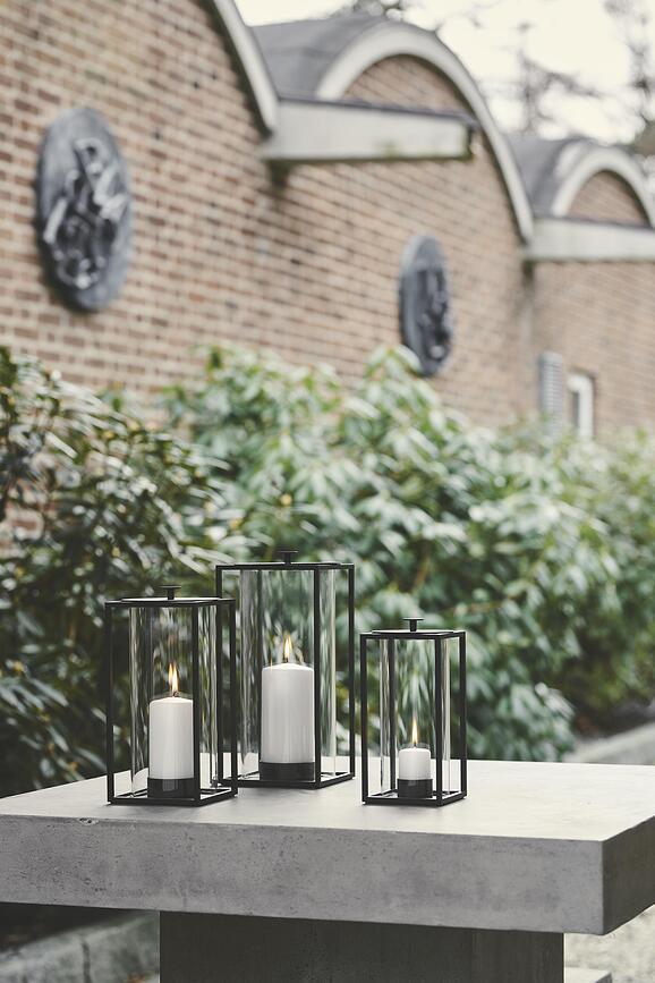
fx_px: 2320
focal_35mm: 85
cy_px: 492
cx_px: 328
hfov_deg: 16.1
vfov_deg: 23.9
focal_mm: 85
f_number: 4
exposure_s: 1/125
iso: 200
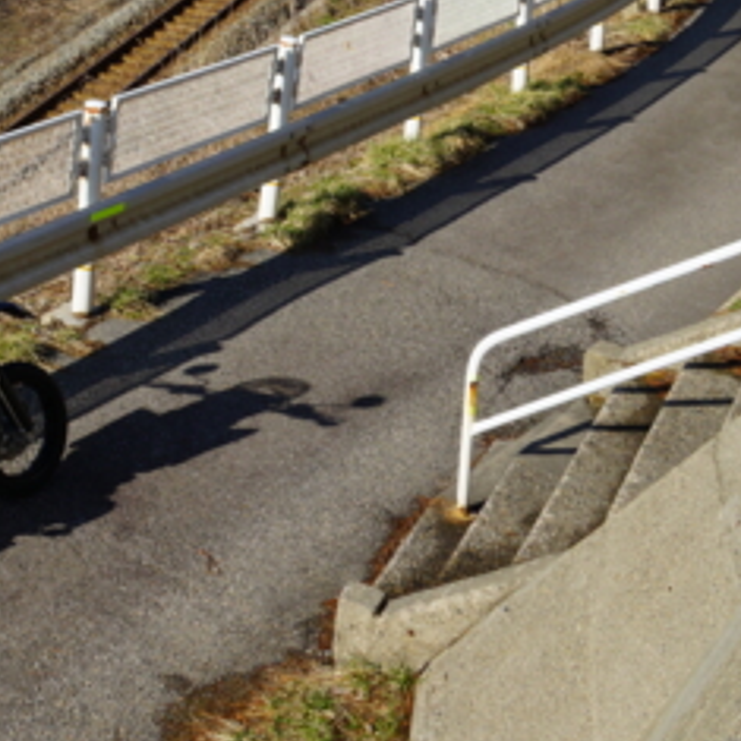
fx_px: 1889
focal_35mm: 78
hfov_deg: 21.1
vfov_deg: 21.1
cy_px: -68
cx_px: -79
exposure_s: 1/200
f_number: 11
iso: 100
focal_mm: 18
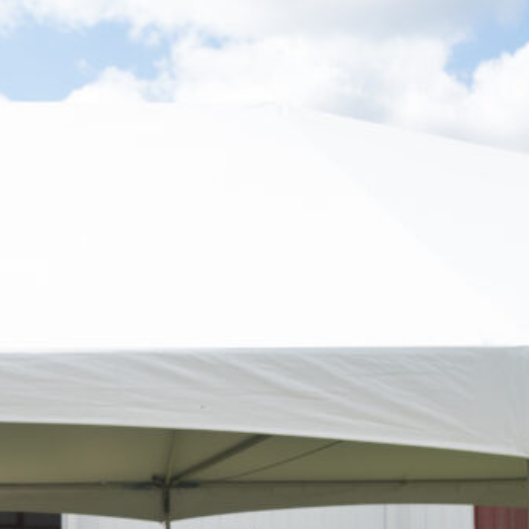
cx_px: -52
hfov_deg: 18.4
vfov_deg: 18.6
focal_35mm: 91
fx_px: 1573
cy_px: 535
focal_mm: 35
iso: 160
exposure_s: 1/1250
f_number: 3.5
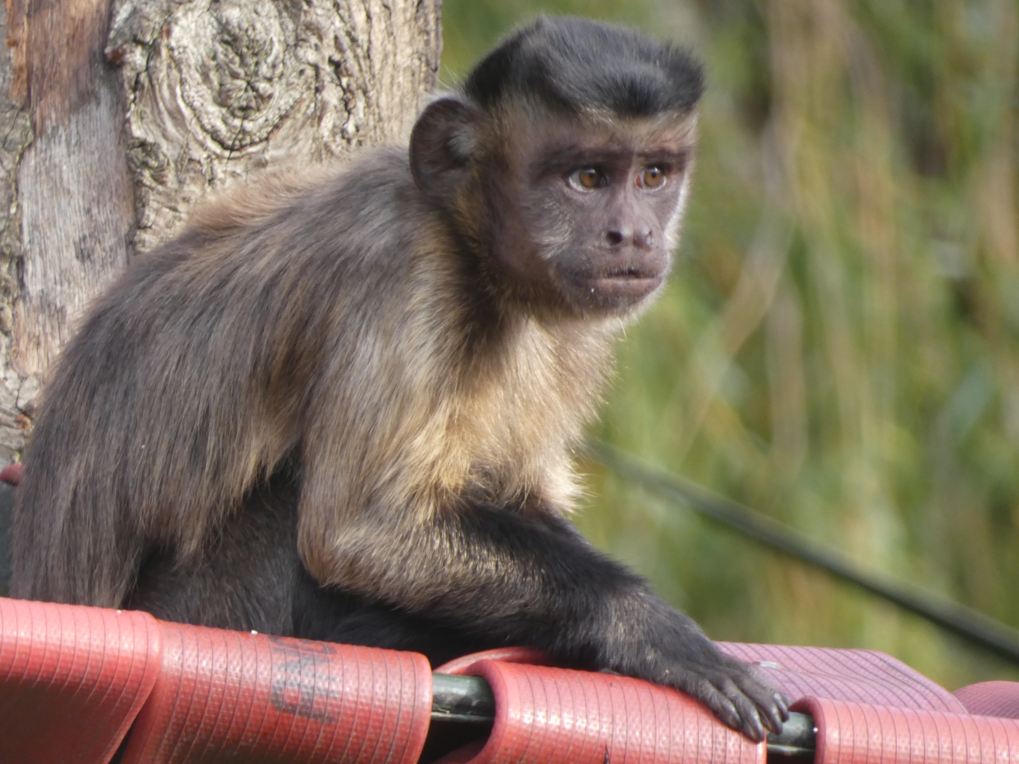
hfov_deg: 1.4
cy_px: 408
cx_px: 609
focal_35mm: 1389
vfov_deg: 1.1
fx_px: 40891
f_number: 5.7
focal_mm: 202.9
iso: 160
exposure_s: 1/125
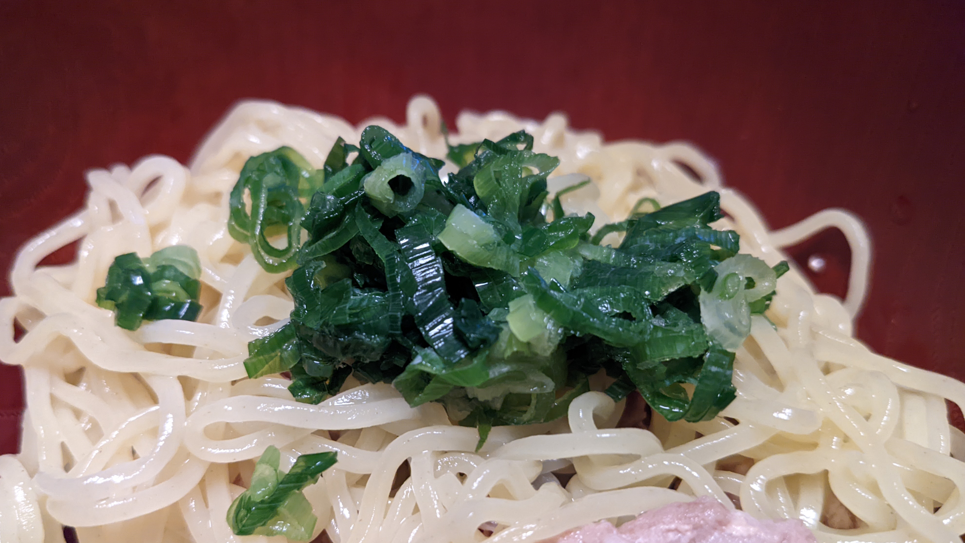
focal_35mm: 30
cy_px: 313
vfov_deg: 38.9
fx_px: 768
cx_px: 476
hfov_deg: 64.3
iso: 737
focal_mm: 4.38
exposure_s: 1/33.4
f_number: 1.73
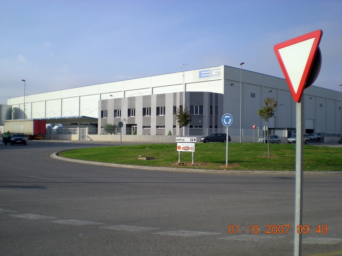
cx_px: 171
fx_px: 375
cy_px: 128
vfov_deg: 37.7
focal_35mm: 38
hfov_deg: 49.0
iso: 50
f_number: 4.6
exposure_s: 1/436
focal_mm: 6.3
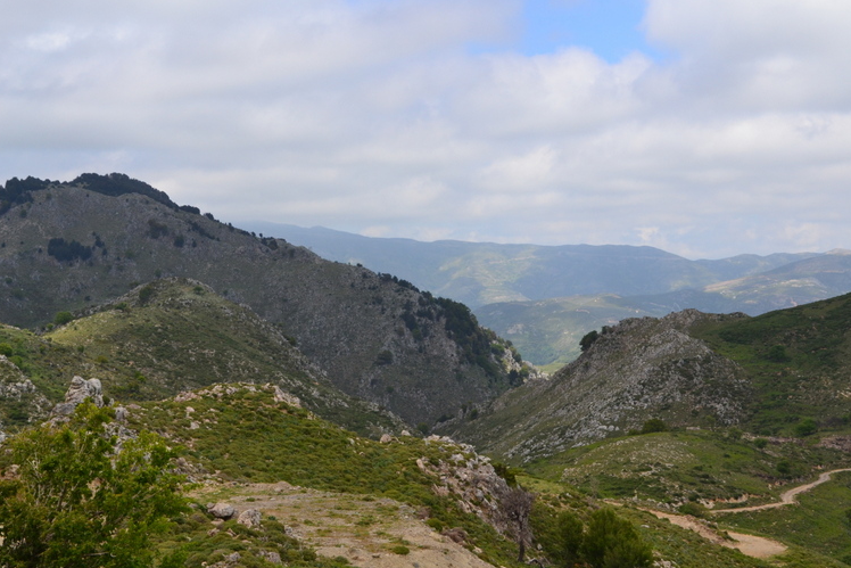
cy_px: 279
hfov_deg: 32.9
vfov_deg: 22.3
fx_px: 1442
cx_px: 445
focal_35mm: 61
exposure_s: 1/400
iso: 400
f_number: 11
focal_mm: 38
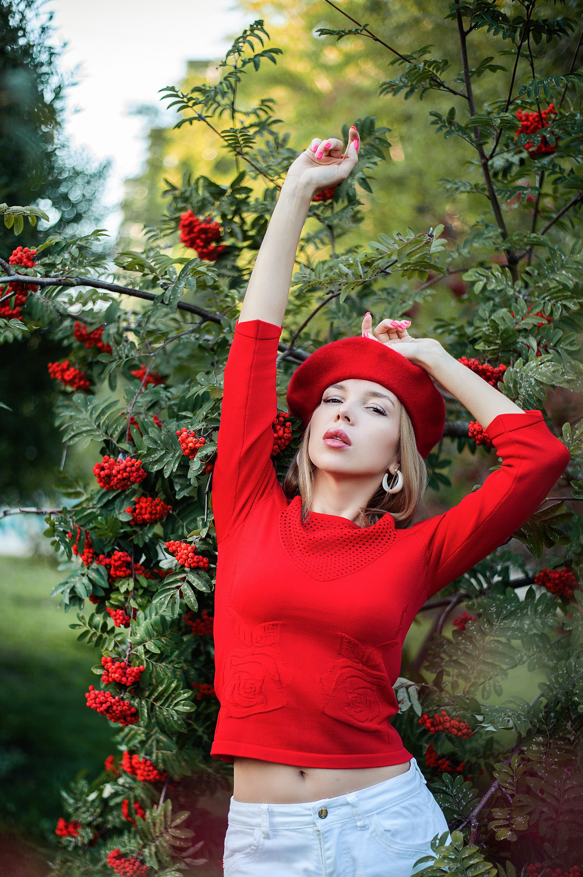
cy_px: 438
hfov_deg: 27.0
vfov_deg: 39.6
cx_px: 292
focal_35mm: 50
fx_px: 1216
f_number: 1.8
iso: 200
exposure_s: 1/320
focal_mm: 50
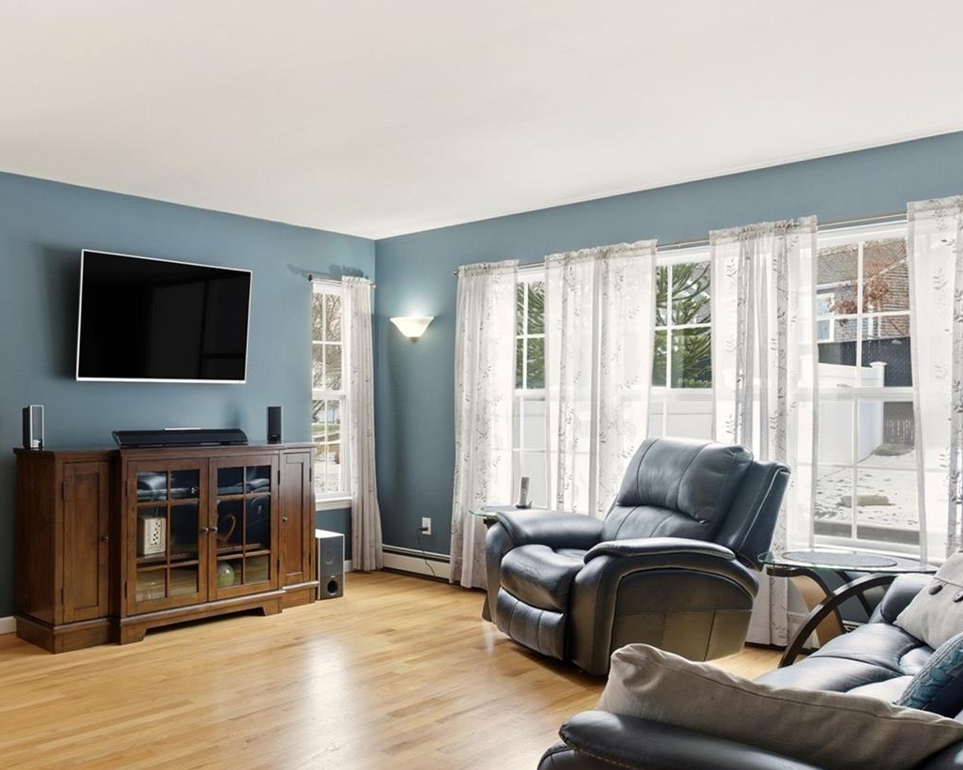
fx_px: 855
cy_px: 416
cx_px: 235
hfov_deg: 55.8
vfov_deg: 48.5
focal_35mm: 30
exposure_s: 1/30
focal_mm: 16
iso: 250
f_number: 9
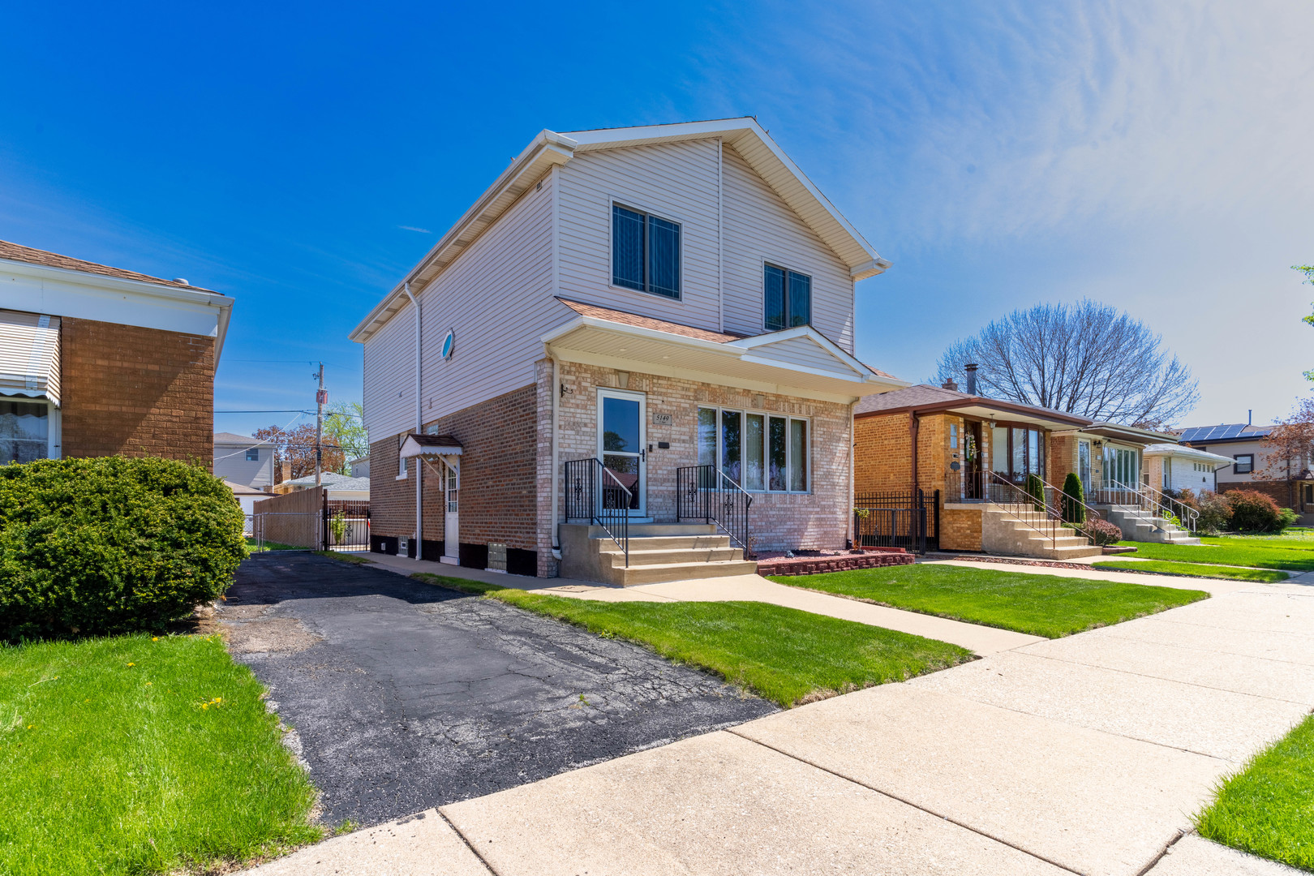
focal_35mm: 17
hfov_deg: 93.3
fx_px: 620
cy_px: 438
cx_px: 657
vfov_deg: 70.4
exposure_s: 1/1600
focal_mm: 17
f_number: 13
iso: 160
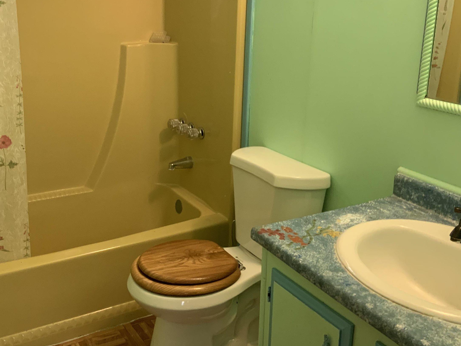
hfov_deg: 45.6
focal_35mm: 41
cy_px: 134
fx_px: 546
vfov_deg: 35.0
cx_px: 190
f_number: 1.8
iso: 160
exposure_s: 1/60
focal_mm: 3
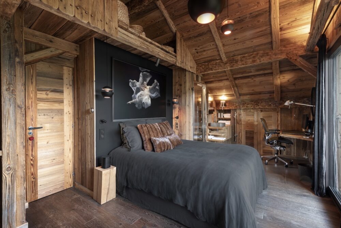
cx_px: 170
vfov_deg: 81.2
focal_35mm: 14
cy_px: 114
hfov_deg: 104.2
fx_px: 133
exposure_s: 2
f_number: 10
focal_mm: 14
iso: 125
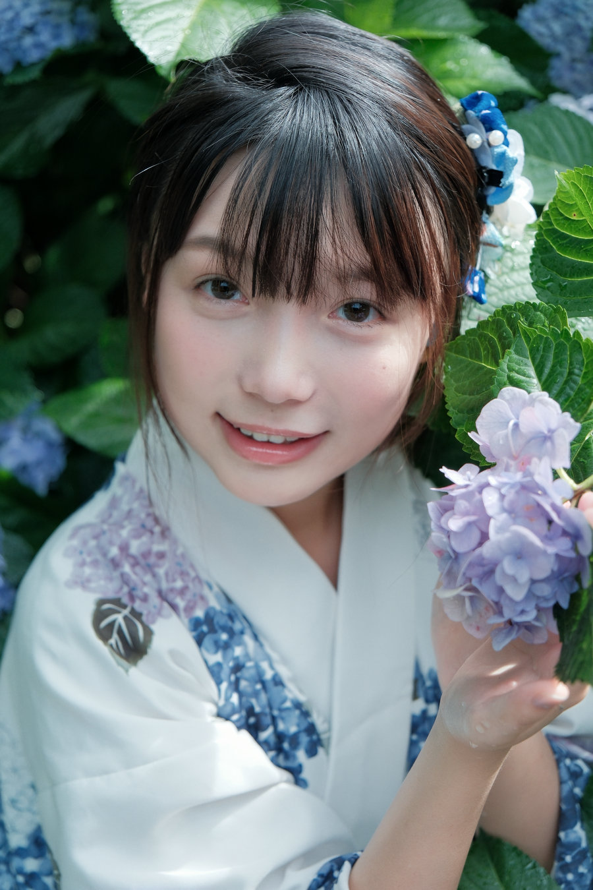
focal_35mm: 68
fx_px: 1680
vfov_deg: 29.7
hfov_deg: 20.0
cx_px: 296
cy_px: 445
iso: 800
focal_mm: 45.1
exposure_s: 1/1250
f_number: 2.8
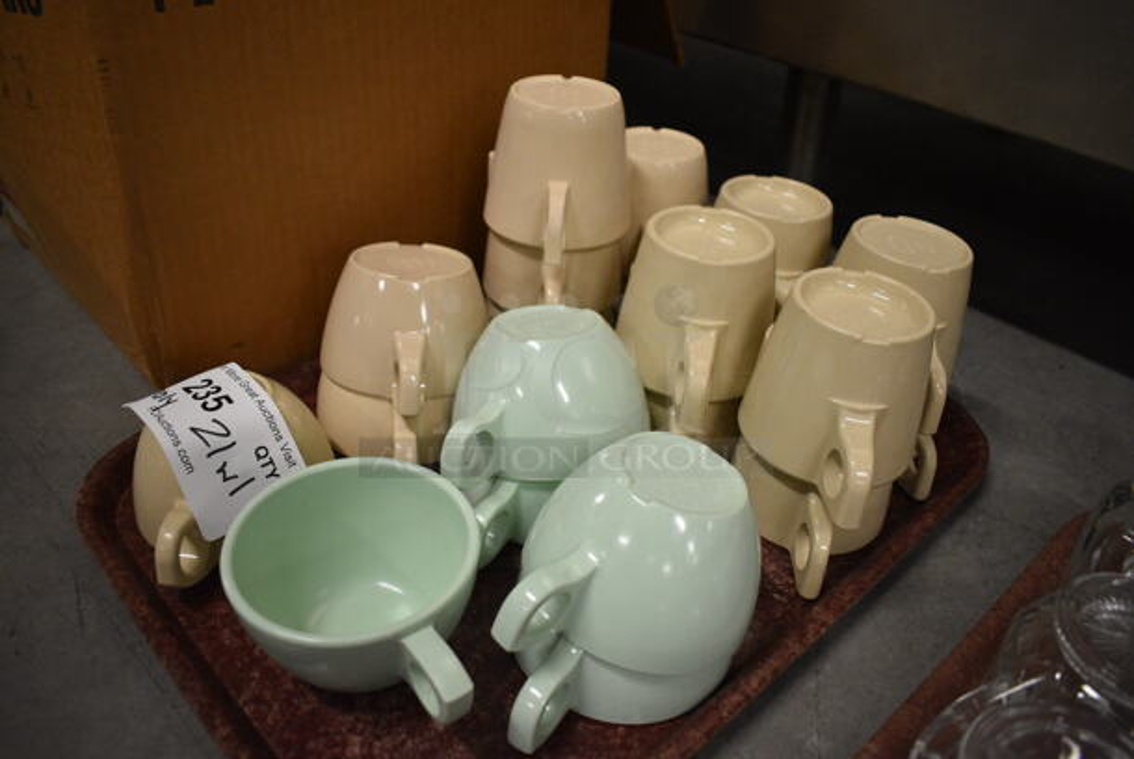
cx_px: 567
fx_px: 851
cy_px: 380
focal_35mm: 27
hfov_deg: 67.3
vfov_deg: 48.0
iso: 1600
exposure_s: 1/125
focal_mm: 18
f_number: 3.5
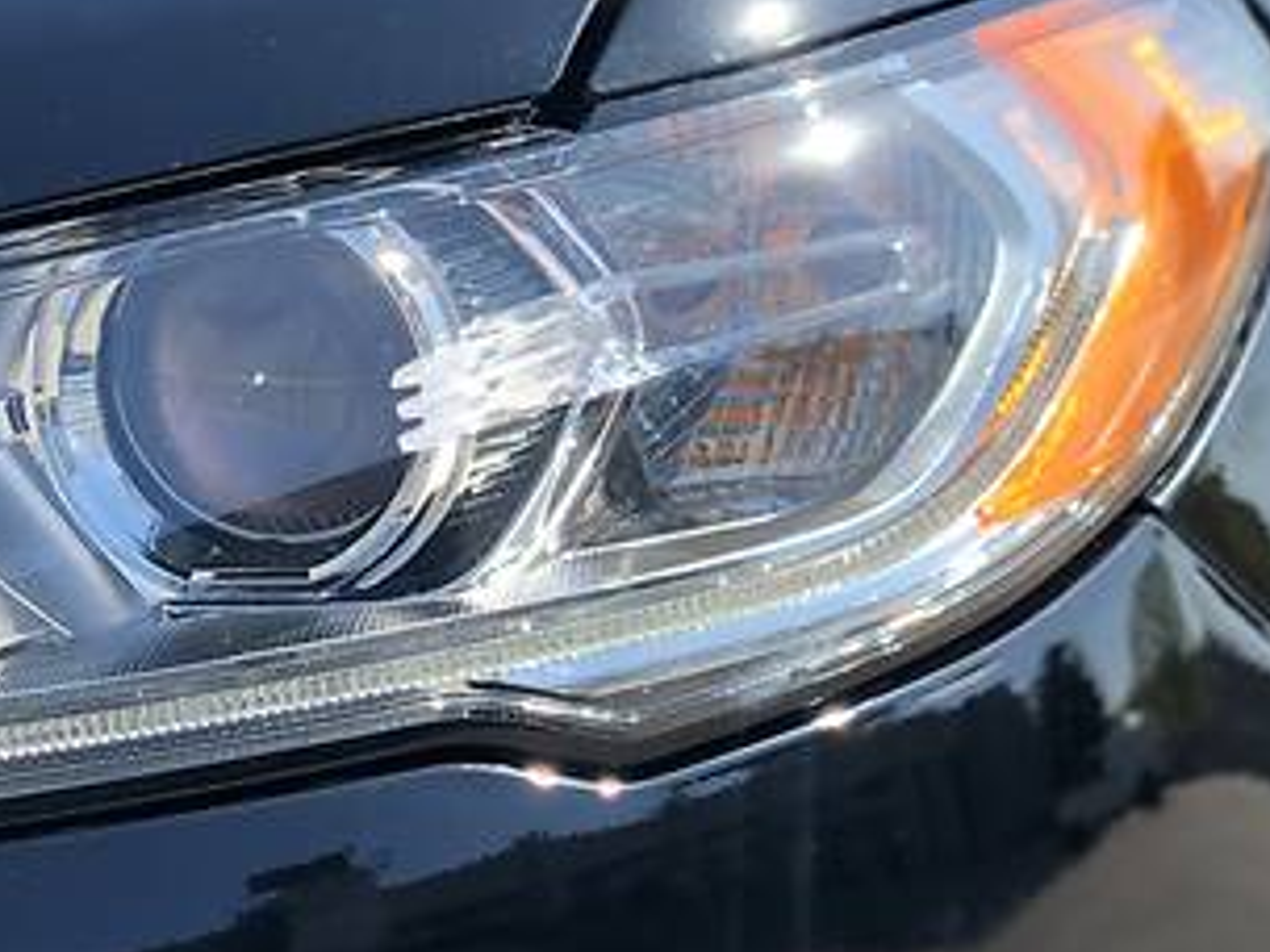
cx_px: 175
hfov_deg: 14.3
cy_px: 547
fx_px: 5026
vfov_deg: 10.8
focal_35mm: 137
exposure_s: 1/265
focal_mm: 6
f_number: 2.4
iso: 16
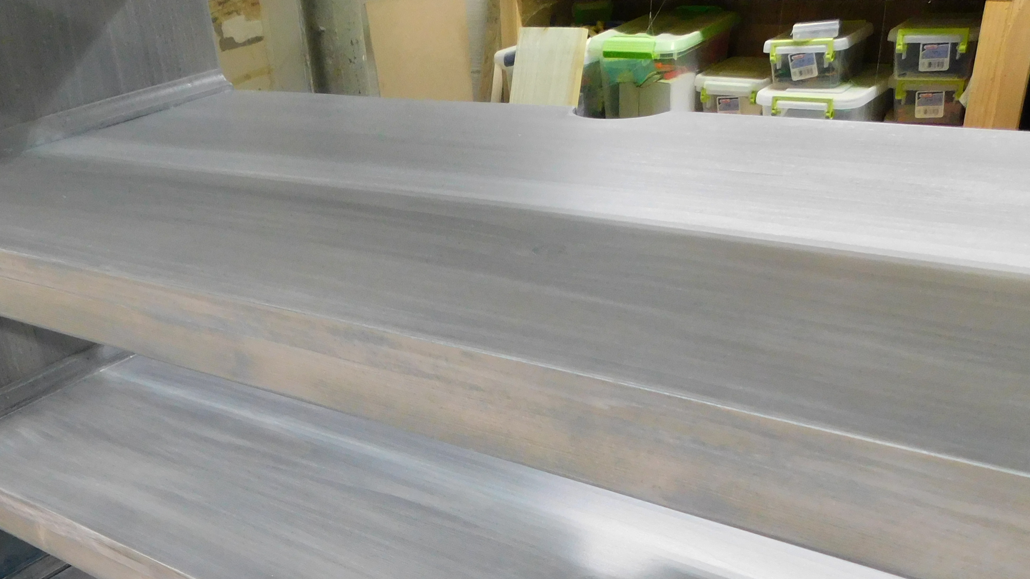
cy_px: 563
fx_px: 1092
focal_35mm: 40
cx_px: 399
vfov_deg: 28.1
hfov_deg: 50.1
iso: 400
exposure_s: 1/25
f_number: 3
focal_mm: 4
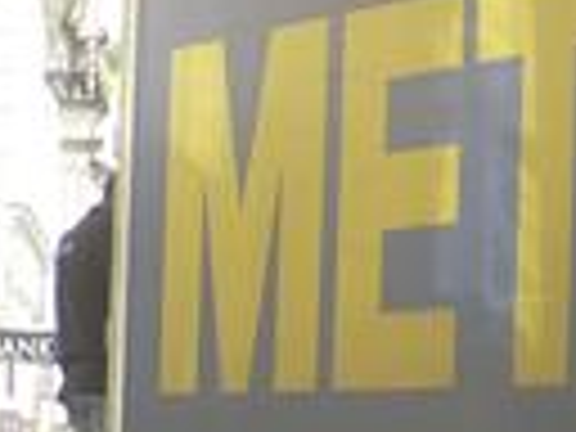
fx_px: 4559
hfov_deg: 6.8
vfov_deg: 5.4
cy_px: 212
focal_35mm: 274
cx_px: 1400
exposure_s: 1/400
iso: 160
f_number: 4.1
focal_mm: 7.9
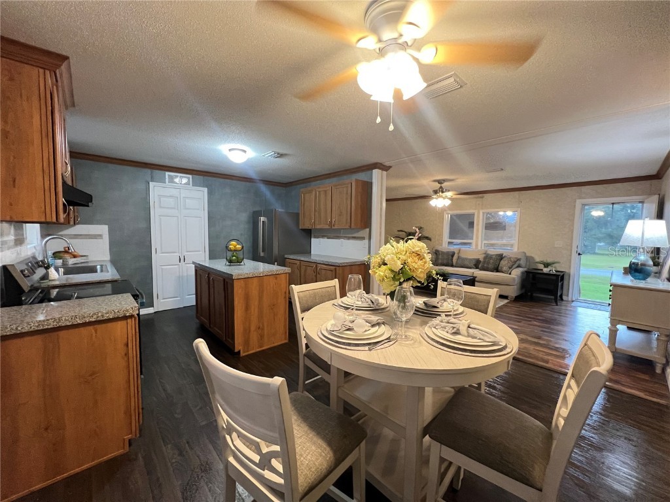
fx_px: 252
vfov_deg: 89.9
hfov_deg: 106.2
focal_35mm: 13
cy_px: 251
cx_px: 335
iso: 400
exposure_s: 1/60
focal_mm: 1.57
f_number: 1.8
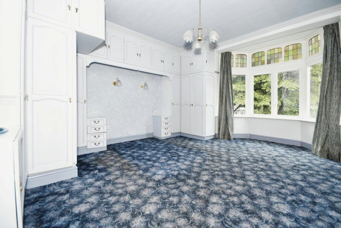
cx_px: 170
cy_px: 114
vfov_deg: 77.3
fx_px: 142
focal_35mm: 15
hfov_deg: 100.4
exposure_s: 1/60
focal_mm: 10
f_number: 8
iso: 400
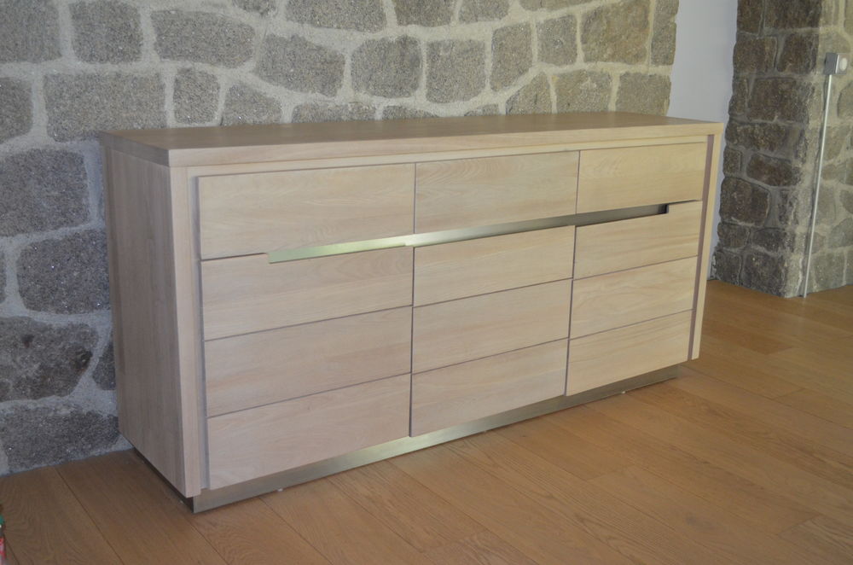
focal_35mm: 39
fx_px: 922
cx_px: 426
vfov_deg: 34.1
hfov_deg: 49.6
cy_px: 282
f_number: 4.2
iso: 1800
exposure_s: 1/60
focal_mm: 26
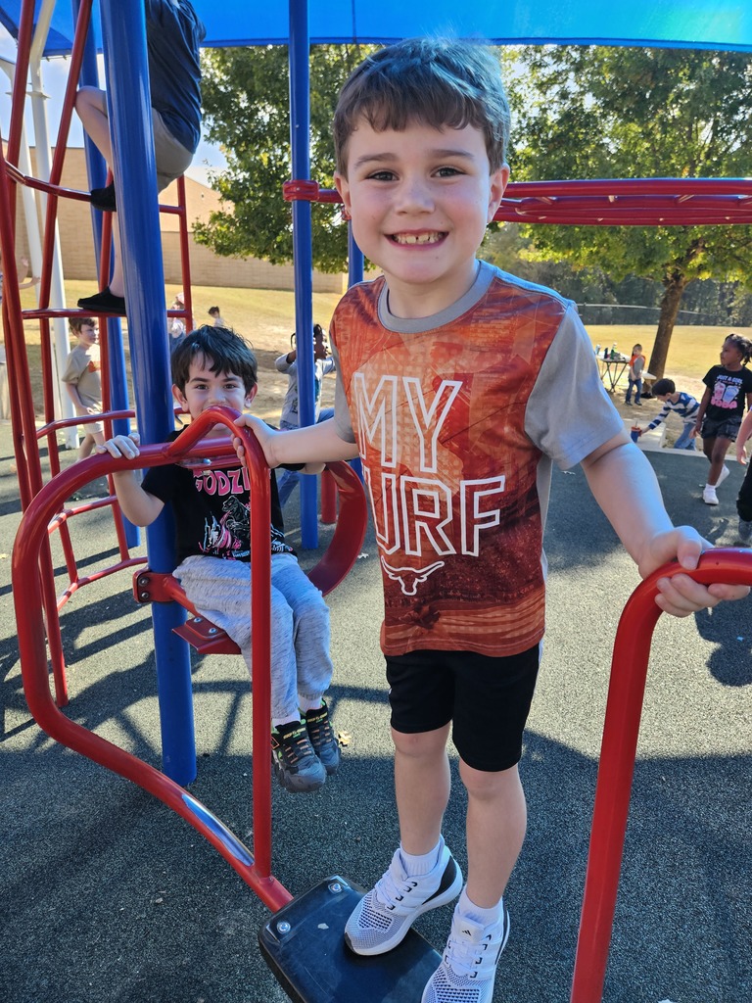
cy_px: 502
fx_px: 666
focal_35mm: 23
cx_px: 376
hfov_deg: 58.9
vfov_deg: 73.9
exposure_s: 1/719
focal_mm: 5.4
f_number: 1.8
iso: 50
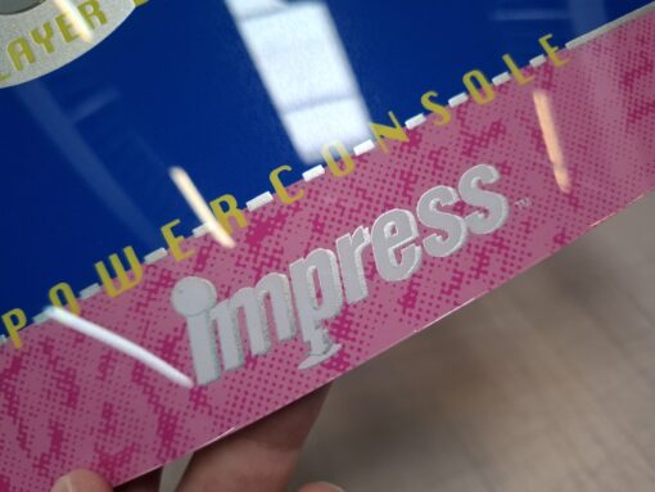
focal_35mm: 23
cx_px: 328
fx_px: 435
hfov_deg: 73.9
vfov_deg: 58.9
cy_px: 246
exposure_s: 1/100
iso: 125
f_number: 1.8
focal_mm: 5.54
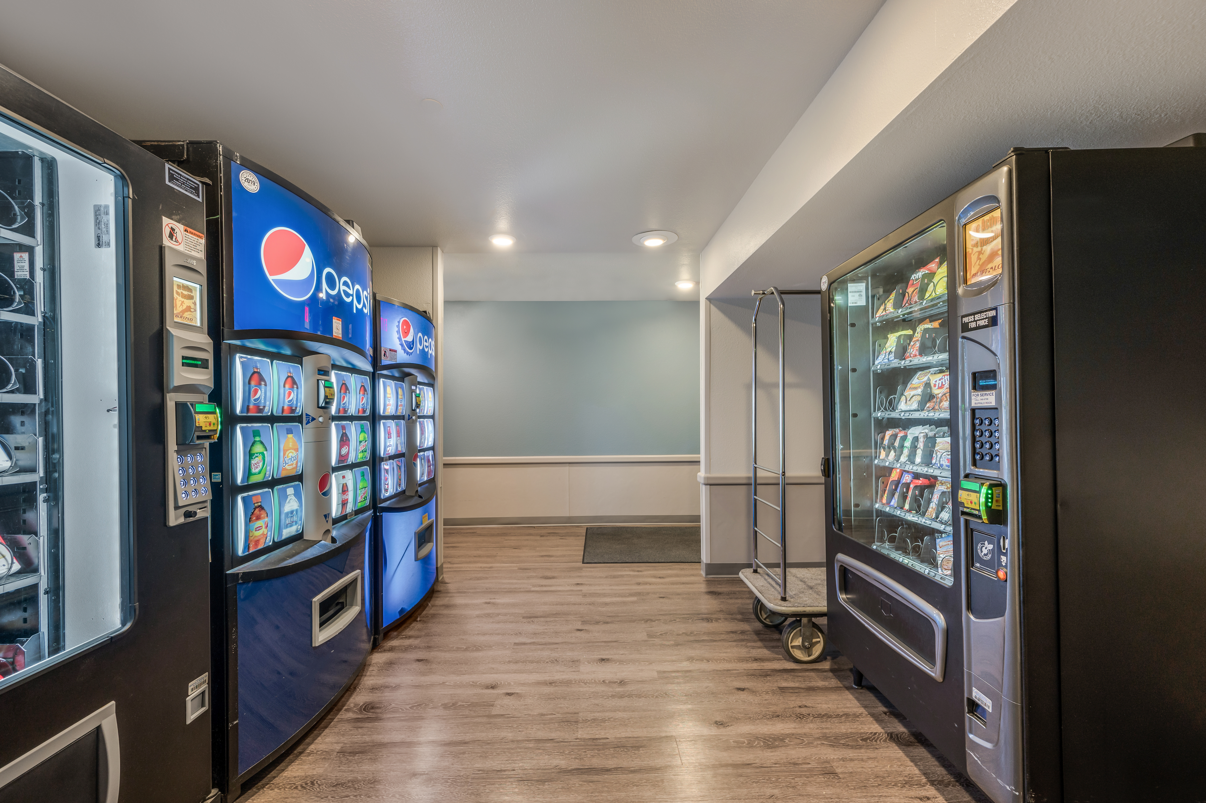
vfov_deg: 81.1
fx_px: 469
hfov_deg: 104.3
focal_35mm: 14
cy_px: 402
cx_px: 603
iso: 280
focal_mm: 14
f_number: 6.7
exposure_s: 1/20
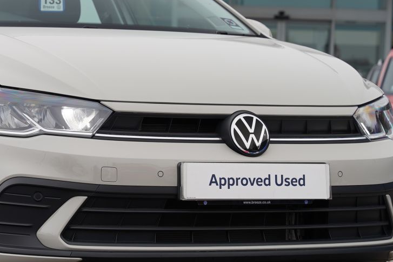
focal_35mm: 144
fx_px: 1570
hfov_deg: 14.2
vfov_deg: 9.5
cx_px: 69
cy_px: 100
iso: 100
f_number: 4.5
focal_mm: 65.4
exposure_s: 1/125
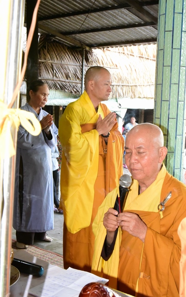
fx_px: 389
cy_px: 147
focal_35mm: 48
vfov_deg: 41.8
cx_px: 97
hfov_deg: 26.9
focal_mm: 46
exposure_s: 1/100
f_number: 13
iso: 11400
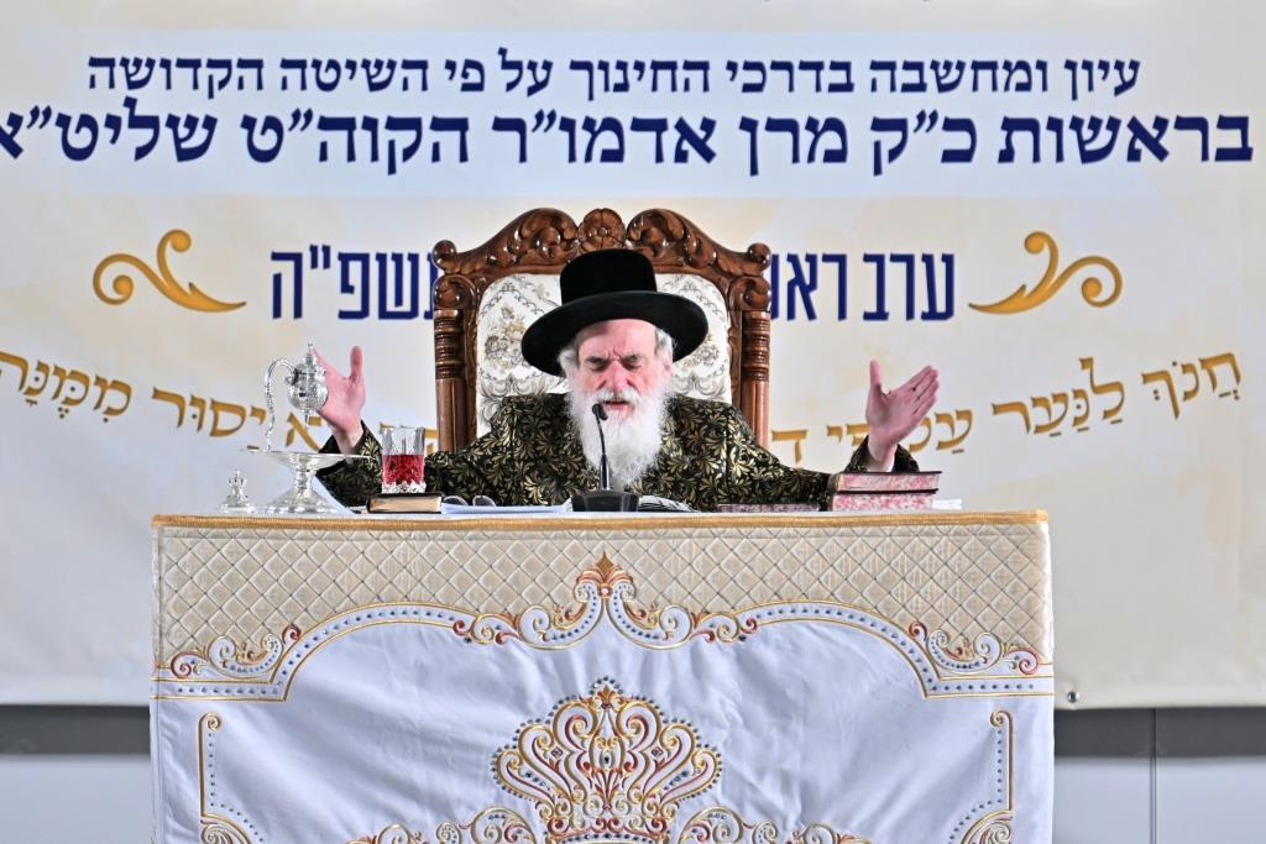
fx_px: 10551
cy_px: 422
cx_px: 633
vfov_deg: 4.6
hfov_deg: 6.9
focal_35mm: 300
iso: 800
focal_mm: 200
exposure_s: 1/160
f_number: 2.8
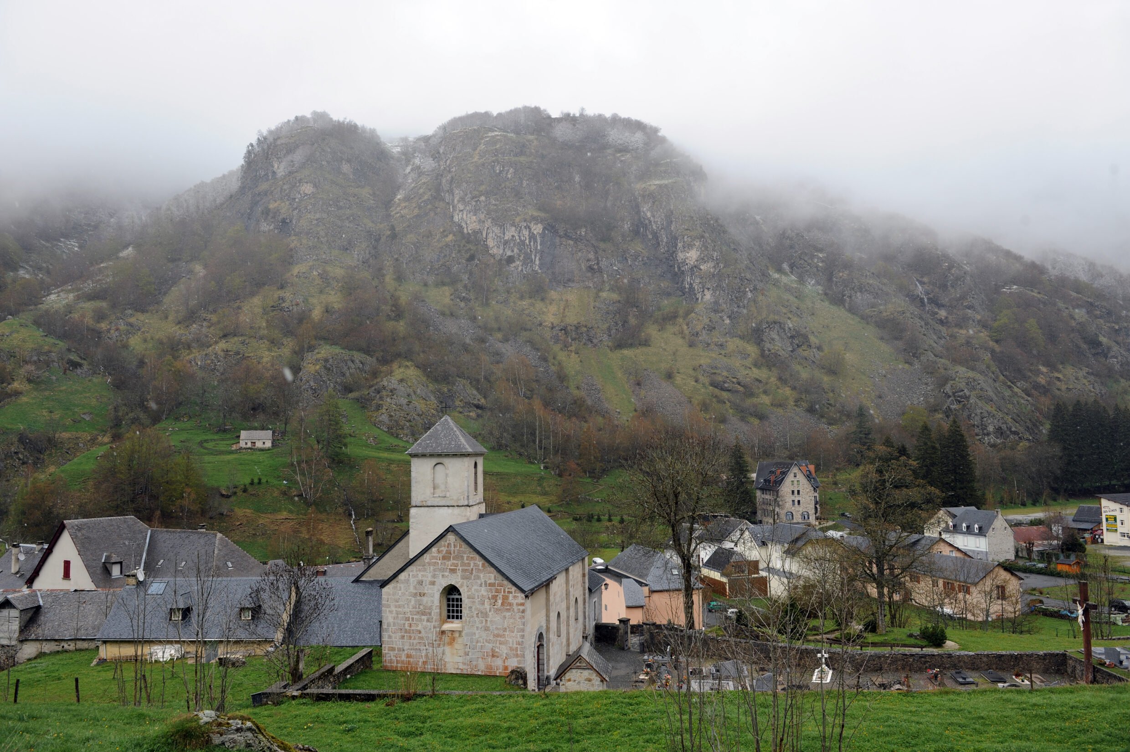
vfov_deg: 53.1
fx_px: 753
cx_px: 565
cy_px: 376
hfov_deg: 73.8
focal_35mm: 24
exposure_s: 1/250
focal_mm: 24
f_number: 7.1
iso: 200
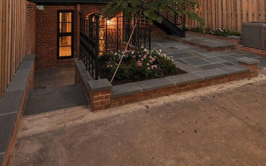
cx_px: 130
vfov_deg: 39.9
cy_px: -12
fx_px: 187
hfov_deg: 70.9
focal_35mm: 26
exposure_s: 1/125
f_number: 4
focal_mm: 16.5
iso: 1250
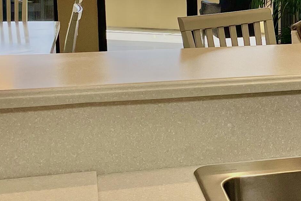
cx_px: 312
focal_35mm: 87
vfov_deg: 15.7
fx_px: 728
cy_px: 52
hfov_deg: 22.3
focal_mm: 4.2
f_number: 1.6
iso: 32
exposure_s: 1/1182
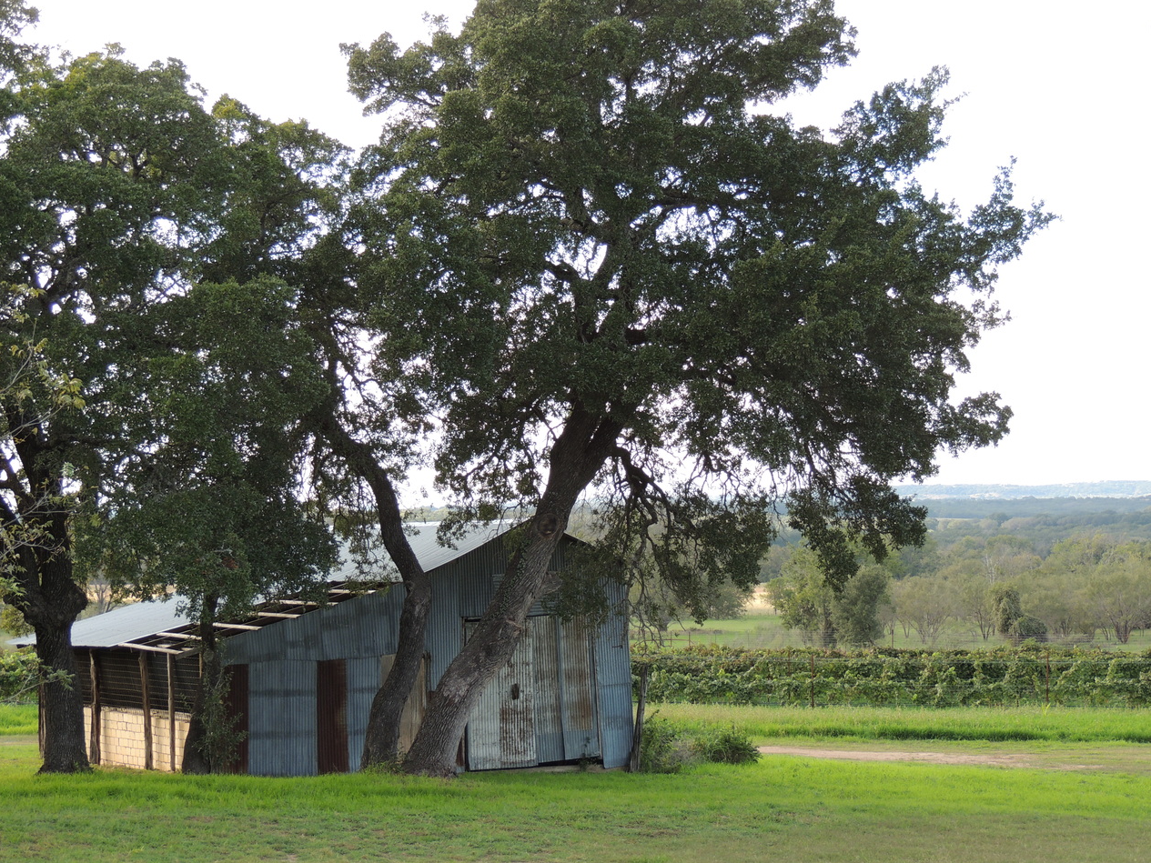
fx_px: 2860
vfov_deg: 17.2
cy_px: 427
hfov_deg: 22.8
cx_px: 570
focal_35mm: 86
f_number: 4
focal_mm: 15.1
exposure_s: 1/100
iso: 100
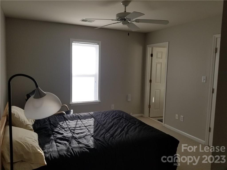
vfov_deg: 53.1
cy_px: 85
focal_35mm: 26
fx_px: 170
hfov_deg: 67.3
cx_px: 114
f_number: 1.7
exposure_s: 1/218
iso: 50
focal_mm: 4.25
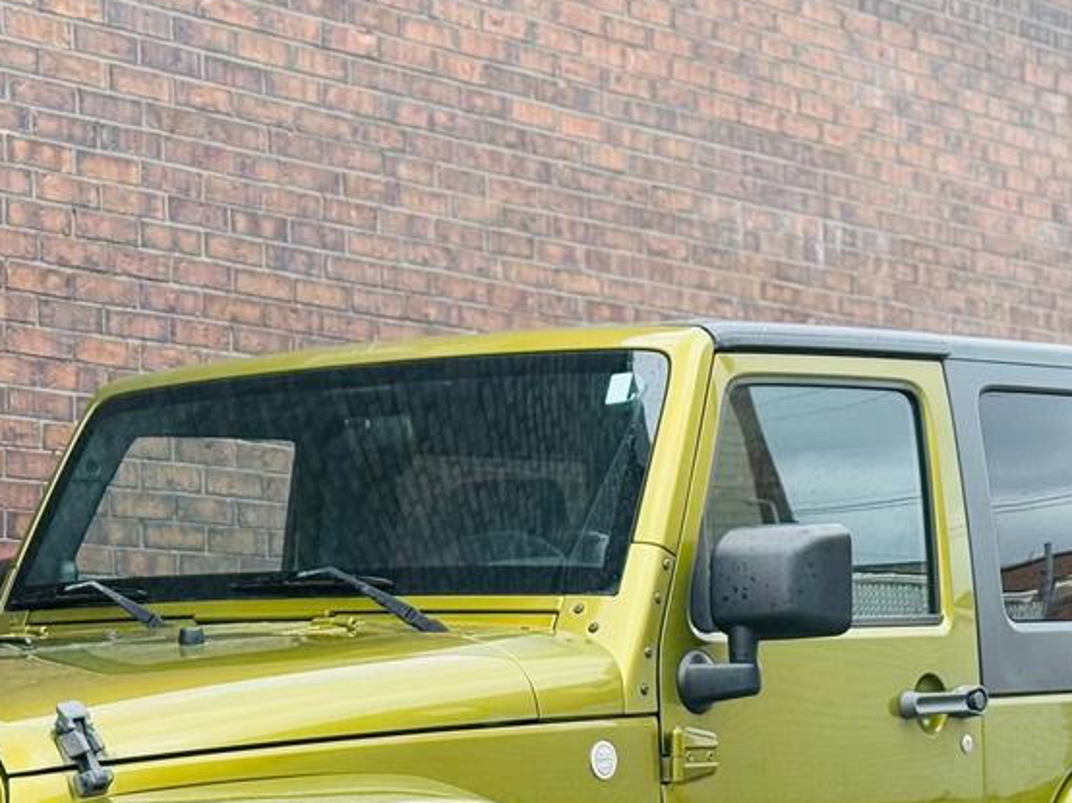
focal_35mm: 111
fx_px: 3436
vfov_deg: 13.2
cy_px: 729
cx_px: 304
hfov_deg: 17.7
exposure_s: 1/169
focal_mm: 6.76
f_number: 1.78
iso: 160
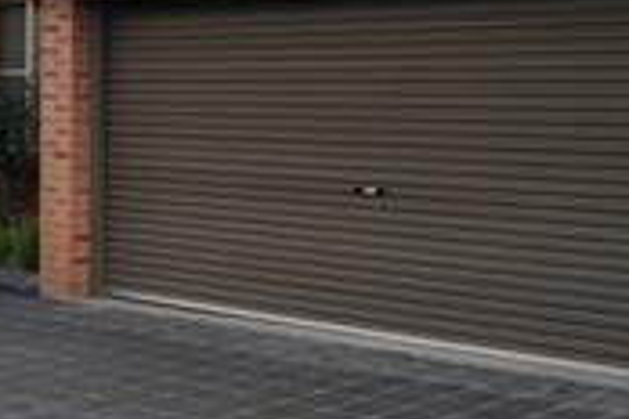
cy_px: -52
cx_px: -63
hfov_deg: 22.3
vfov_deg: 15.4
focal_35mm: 86
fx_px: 1502
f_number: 2.8
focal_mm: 60
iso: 64
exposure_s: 1/180
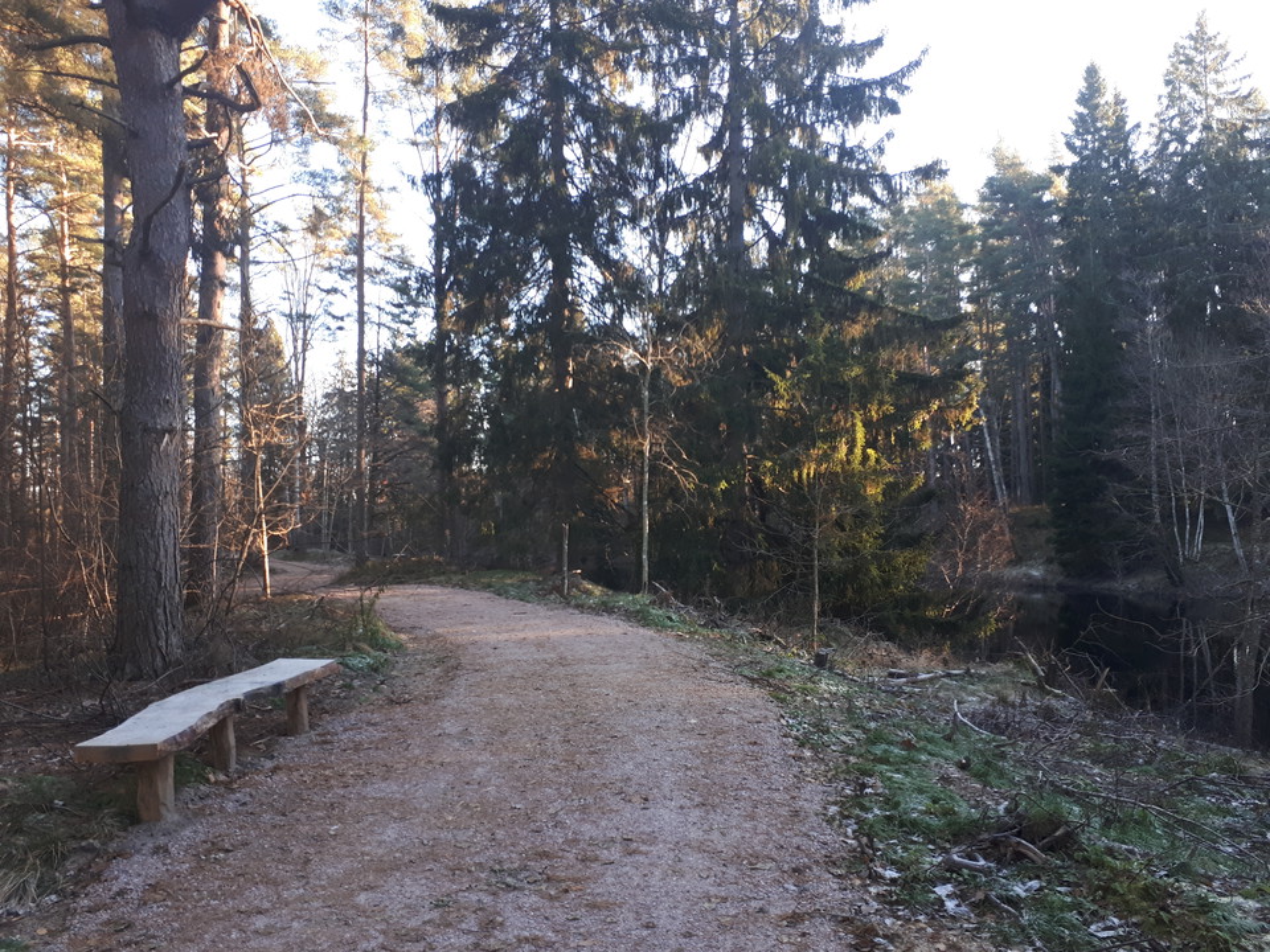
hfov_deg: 65.3
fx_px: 991
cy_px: 476
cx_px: 635
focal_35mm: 27
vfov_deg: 51.4
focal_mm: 3.6
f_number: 1.9
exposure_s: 1/100
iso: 64
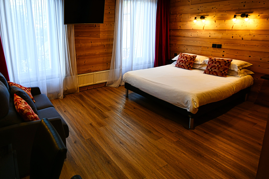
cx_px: 89
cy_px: 61
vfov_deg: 56.2
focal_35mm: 22
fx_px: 164
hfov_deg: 76.0
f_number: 4.5
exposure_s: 1/40
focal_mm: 10
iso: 200
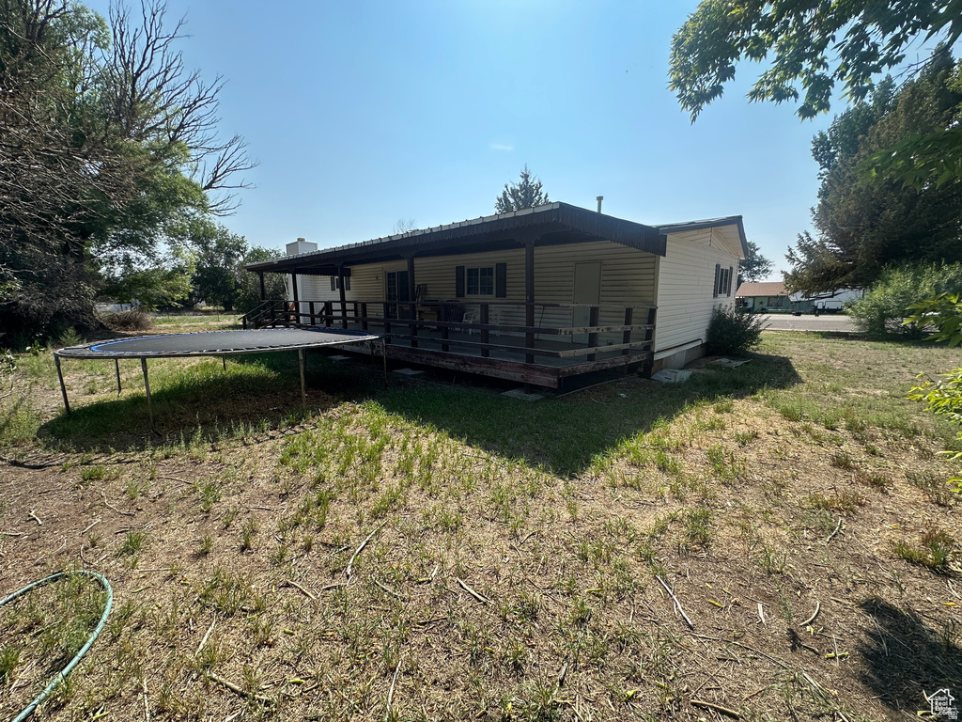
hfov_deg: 102.1
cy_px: 361
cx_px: 481
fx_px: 389
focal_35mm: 14
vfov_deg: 85.7
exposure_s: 1/1195
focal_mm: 2.22
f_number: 2.2
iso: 40
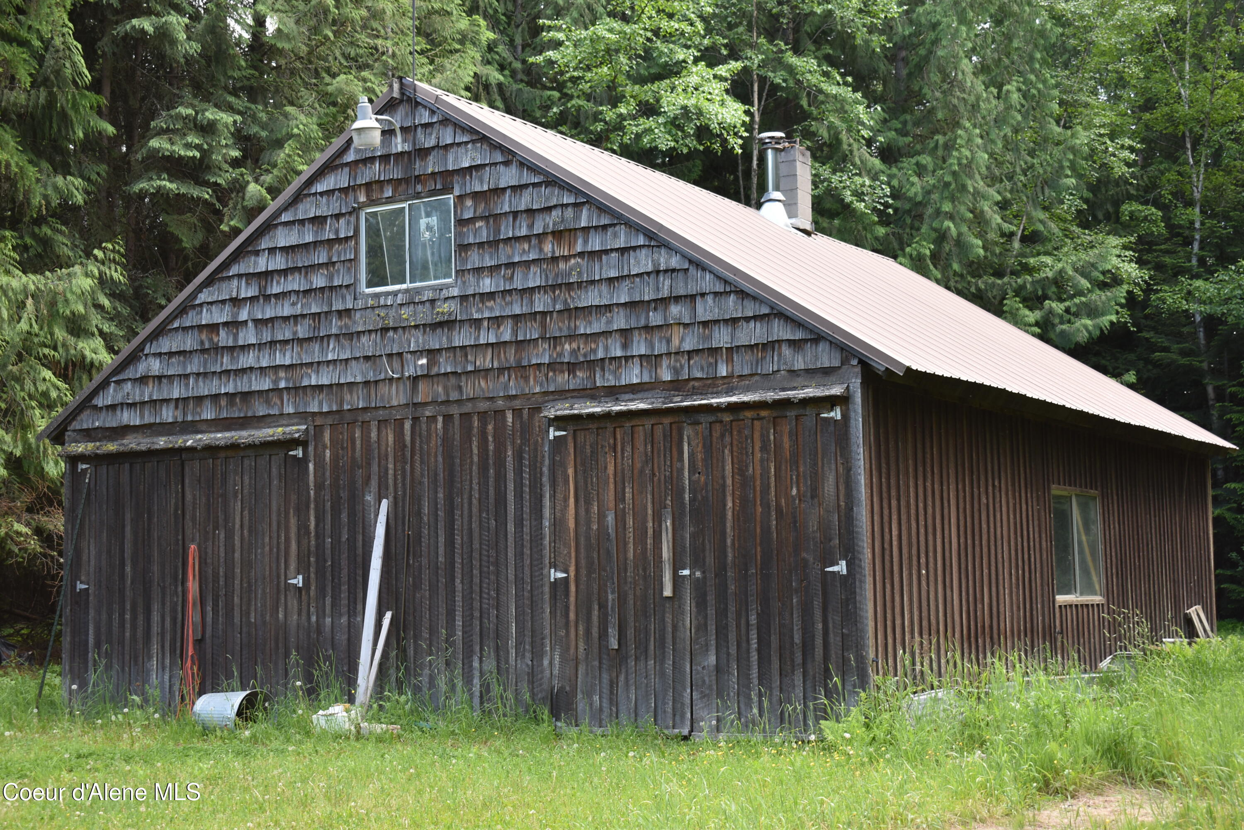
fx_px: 1762
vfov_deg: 26.5
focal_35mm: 51
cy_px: 415
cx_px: 622
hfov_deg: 38.9
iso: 125
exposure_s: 1/50
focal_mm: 34
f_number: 4.5
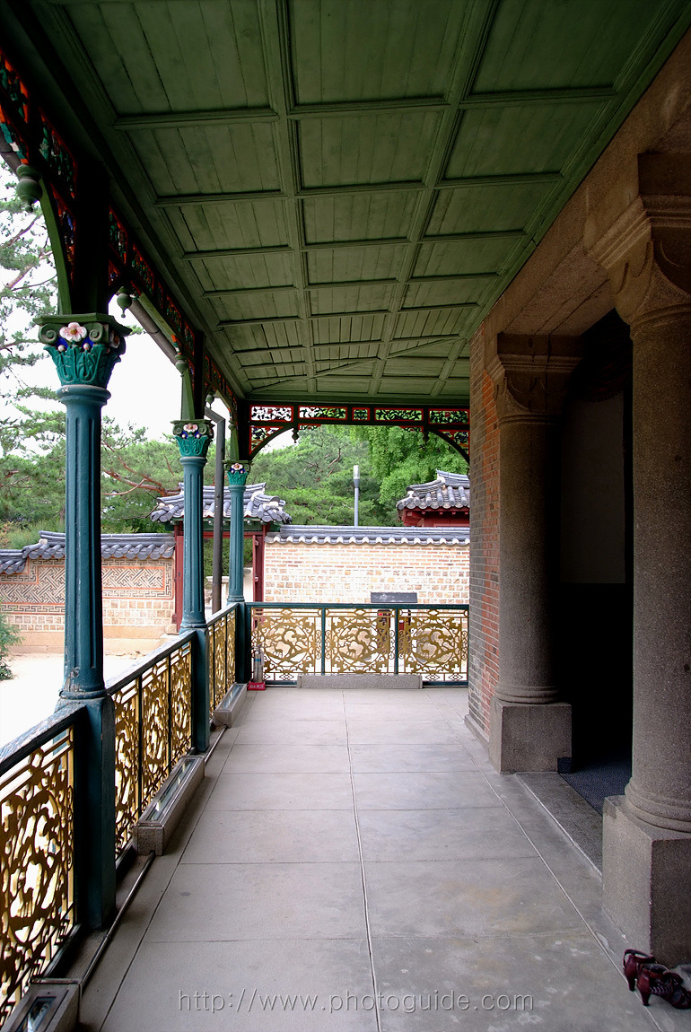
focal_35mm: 26
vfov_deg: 69.3
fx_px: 746
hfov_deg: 49.7
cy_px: 516
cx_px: 346
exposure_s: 1/25
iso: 125
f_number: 5.6
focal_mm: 17
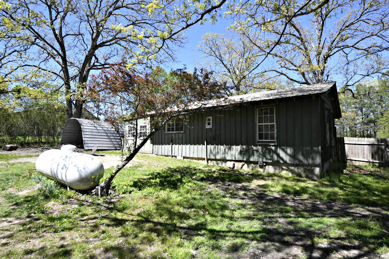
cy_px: 130
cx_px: 194
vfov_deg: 64.5
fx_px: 205
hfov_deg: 86.9
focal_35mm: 19
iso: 64
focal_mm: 19
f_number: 5.6
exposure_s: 1/125
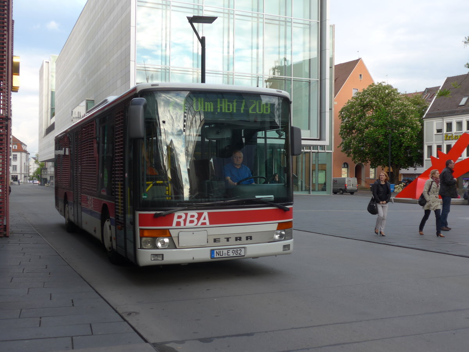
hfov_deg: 45.8
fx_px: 555
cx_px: 234
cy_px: 176
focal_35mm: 41
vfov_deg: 35.1
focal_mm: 8.4
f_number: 2.8
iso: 80
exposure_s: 1/200
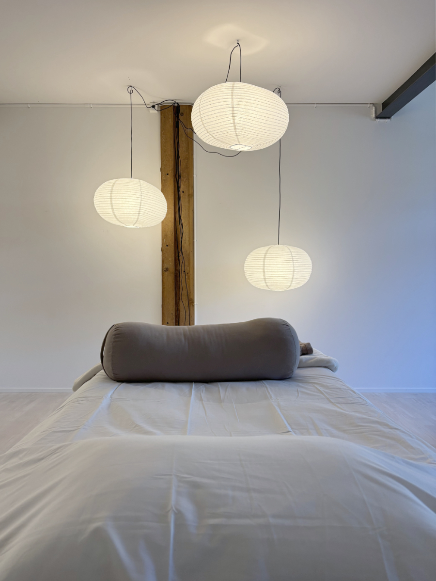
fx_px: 436
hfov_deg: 53.1
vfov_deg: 67.3
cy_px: 290
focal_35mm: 26
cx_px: 218
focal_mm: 6
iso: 125
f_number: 1.6
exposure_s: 1/100
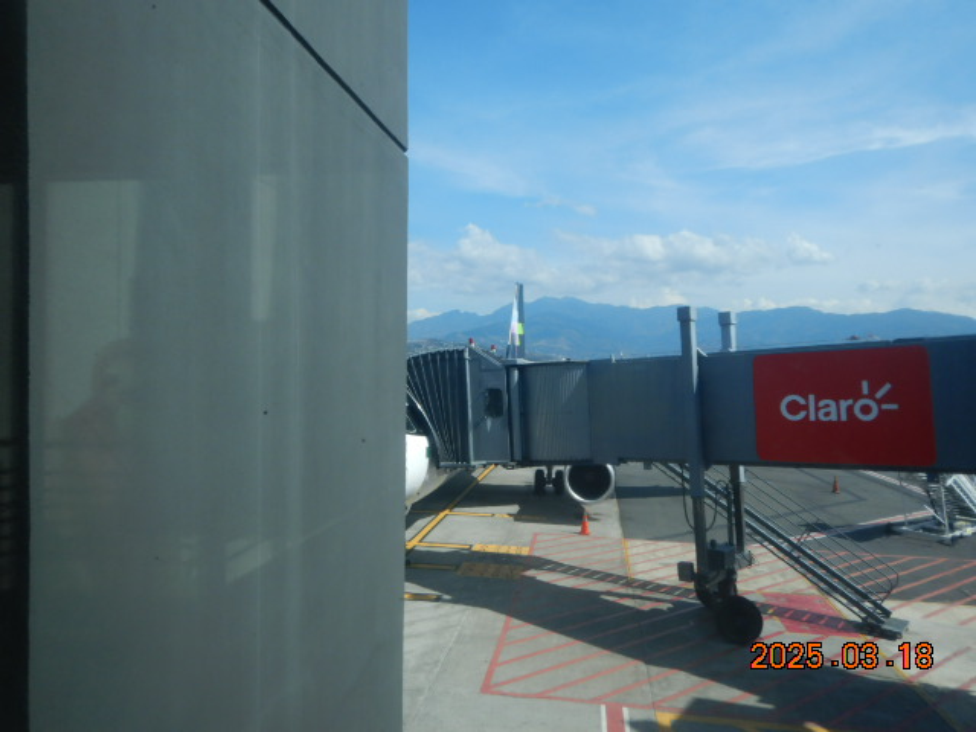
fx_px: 677
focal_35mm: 24
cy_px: 366
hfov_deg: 71.6
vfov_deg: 56.8
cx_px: 488
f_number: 2.8
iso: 125
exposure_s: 1/1500
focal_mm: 4.3
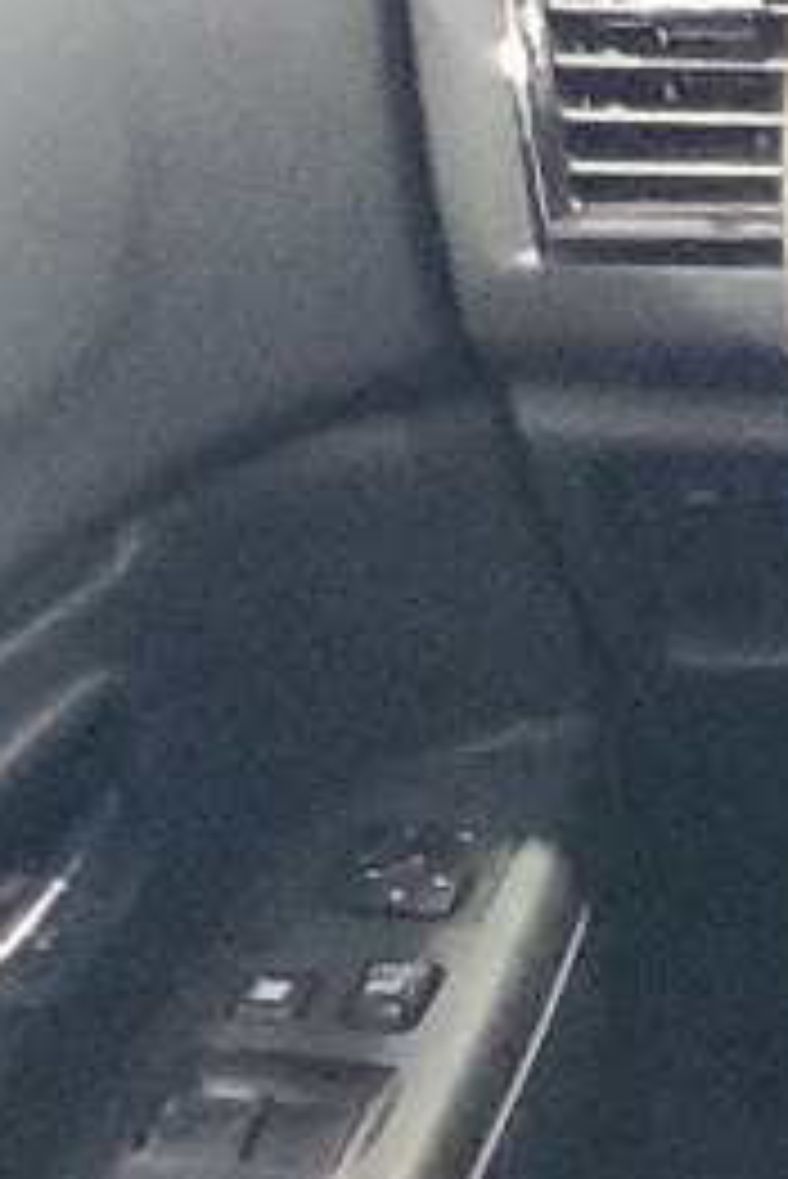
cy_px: 1894
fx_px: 5410
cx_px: 3301
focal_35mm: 165
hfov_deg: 6.5
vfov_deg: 11.8
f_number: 1.5
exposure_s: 1/17
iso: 613
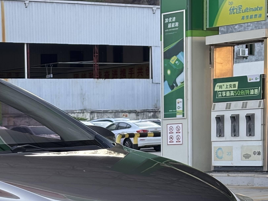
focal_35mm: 130
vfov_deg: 11.3
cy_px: 196
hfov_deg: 14.7
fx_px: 1007
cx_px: -54
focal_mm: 5.96
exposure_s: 1/307
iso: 32
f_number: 1.6
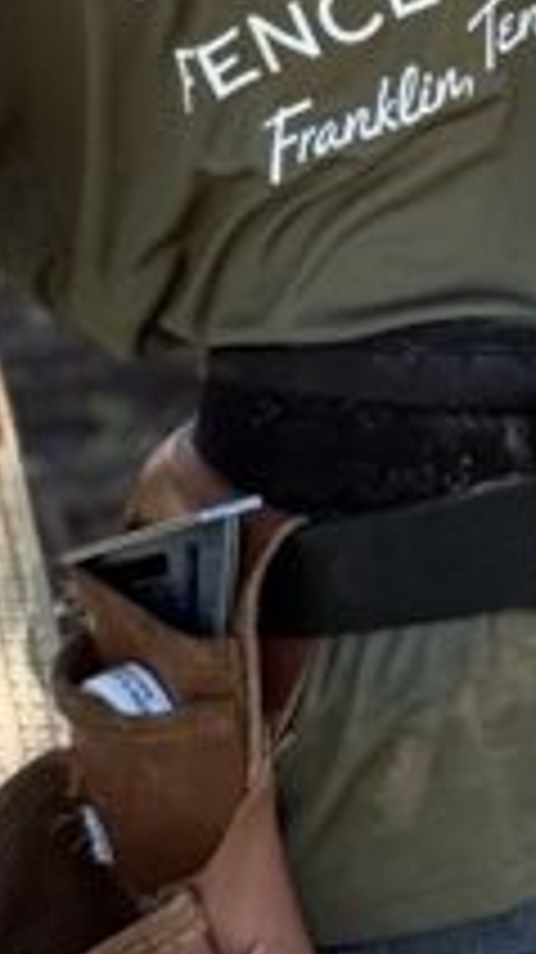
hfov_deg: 4.8
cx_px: 590
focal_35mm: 253
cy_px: -256
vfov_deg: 8.4
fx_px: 6403
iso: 80
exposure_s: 1/636
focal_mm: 6.76
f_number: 1.78
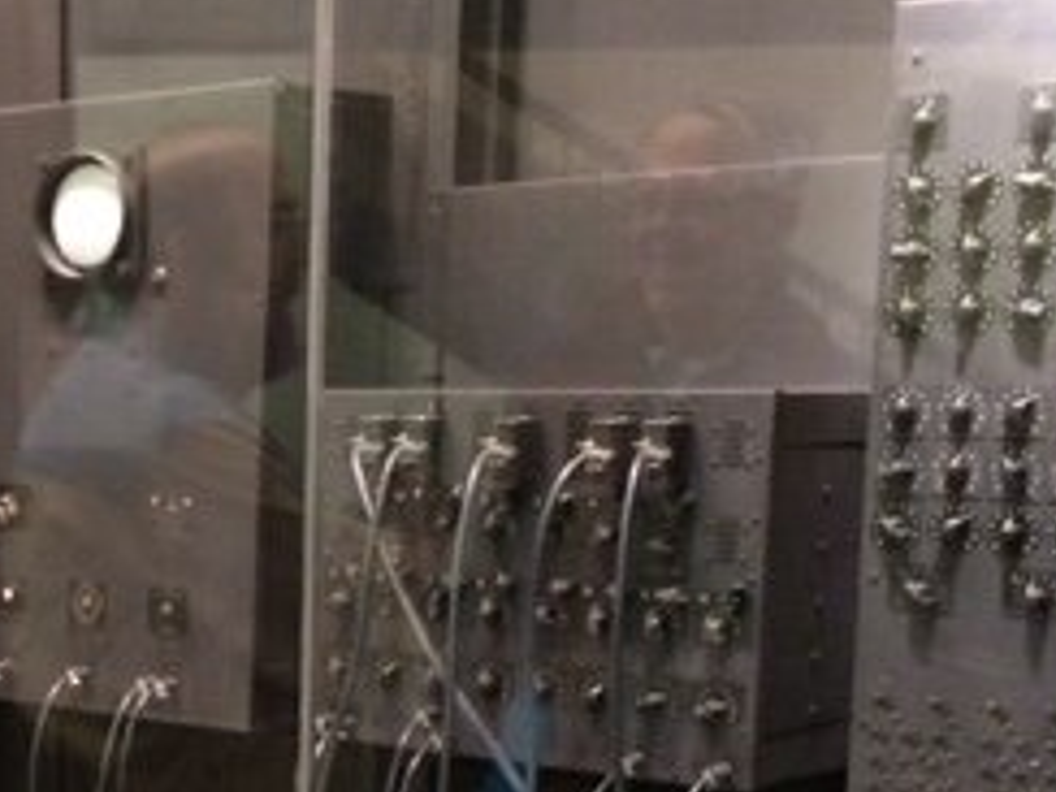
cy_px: 796
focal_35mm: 76
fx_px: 2318
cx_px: -56
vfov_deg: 18.8
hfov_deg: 24.2
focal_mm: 4.15
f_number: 2.2
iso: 320
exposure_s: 1/17
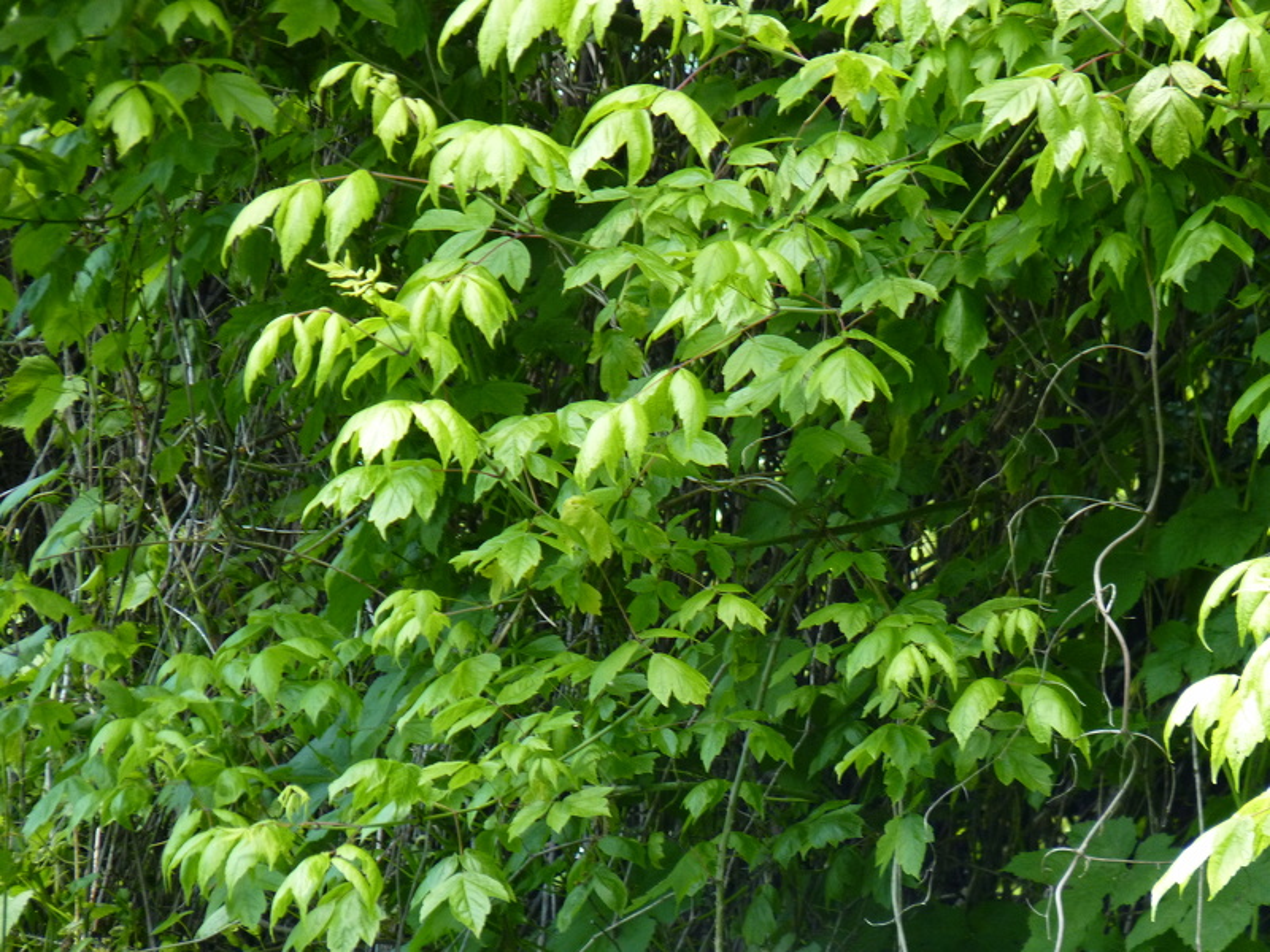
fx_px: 11227
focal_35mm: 306
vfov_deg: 4.9
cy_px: 476
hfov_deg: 6.5
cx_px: 635
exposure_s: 1/80
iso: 250
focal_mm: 54.4
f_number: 3.7
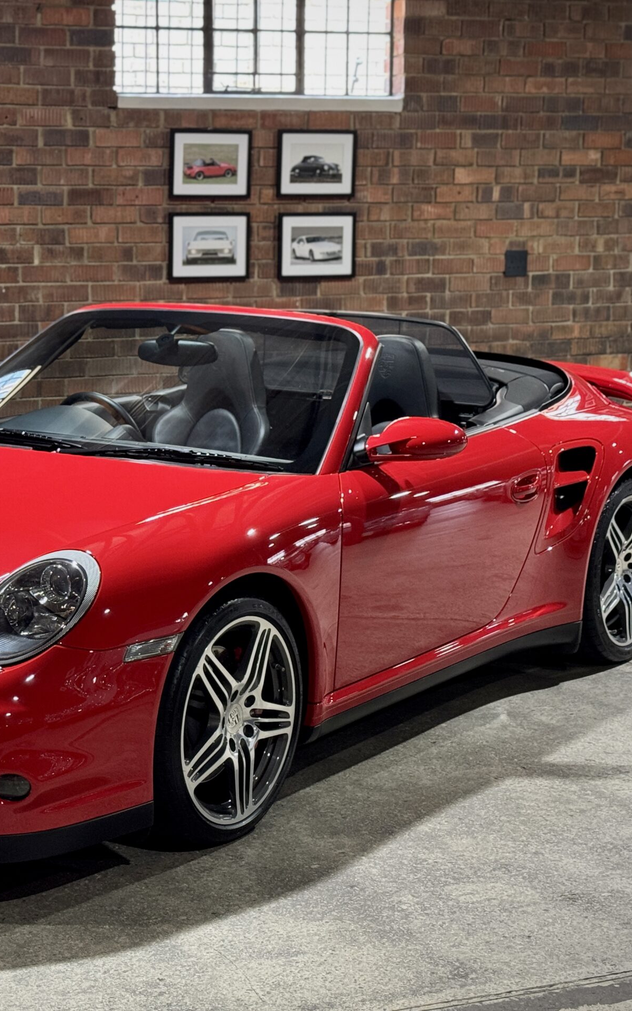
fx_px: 1874
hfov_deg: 18.9
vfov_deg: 30.2
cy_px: 506
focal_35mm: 68
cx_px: 121
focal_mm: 6.76
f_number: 1.78
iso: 250
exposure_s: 1/33
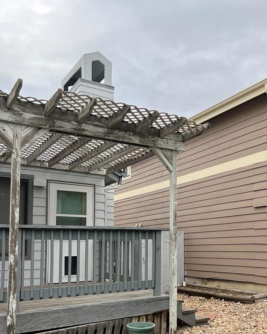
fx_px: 366
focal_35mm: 37
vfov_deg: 48.2
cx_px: 179
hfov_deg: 39.6
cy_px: 224
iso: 50
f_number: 1.5
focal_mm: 5.7
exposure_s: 1/511
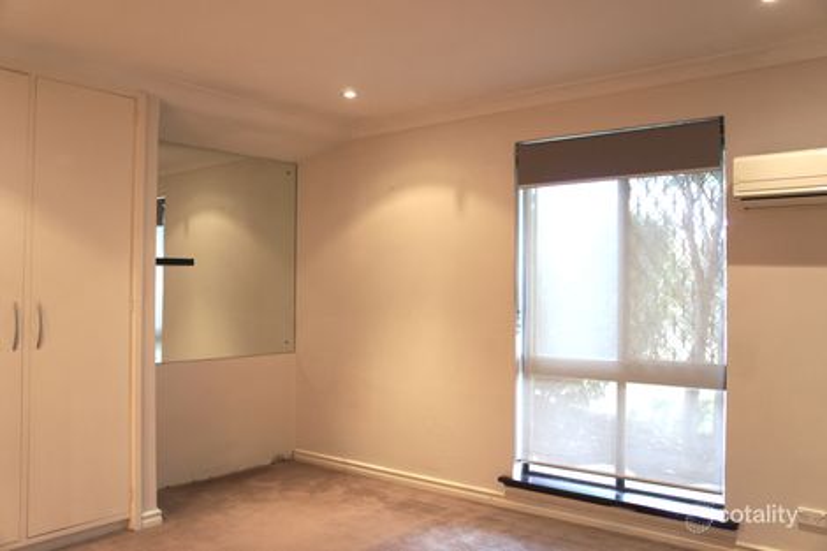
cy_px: 276
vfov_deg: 45.6
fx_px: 654
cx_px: 414
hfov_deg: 64.6
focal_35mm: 28
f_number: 4
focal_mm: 19
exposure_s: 1/30
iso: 250
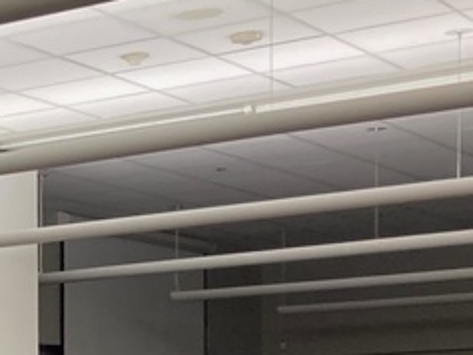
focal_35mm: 121
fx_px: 1654
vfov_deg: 11.7
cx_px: -345
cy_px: 550
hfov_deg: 14.5
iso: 100
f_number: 1.8
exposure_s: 1/55
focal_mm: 3.99
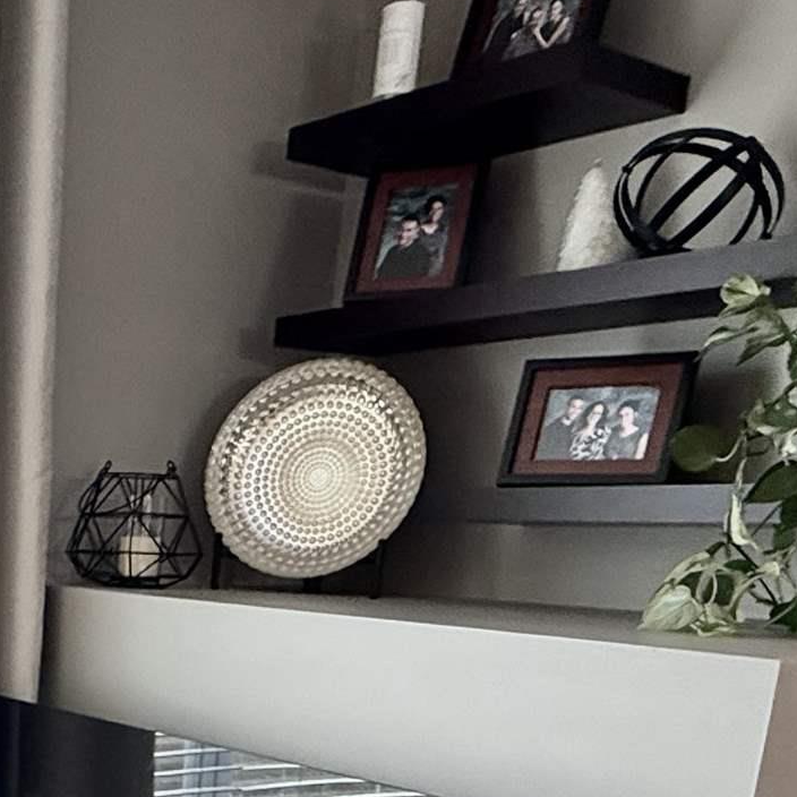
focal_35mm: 54
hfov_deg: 29.1
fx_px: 1407
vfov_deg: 28.1
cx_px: -42
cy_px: 924
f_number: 2.2
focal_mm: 2.22
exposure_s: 1/120
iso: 640
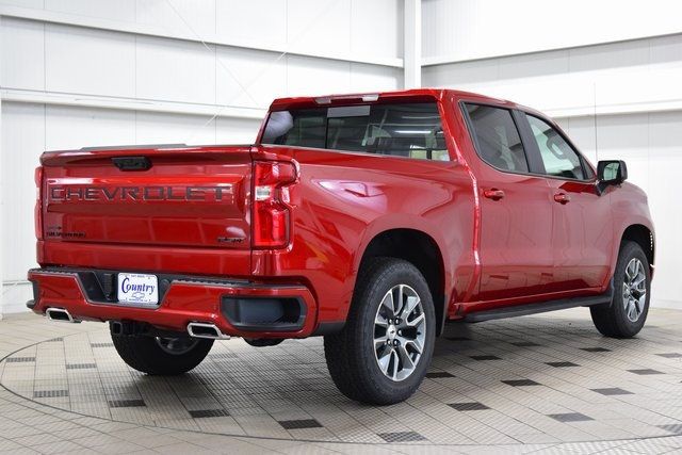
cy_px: 228
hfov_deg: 36.9
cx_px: 341
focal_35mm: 54
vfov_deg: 25.1
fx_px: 1023
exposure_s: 1/60
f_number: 4.5
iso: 1600
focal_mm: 36
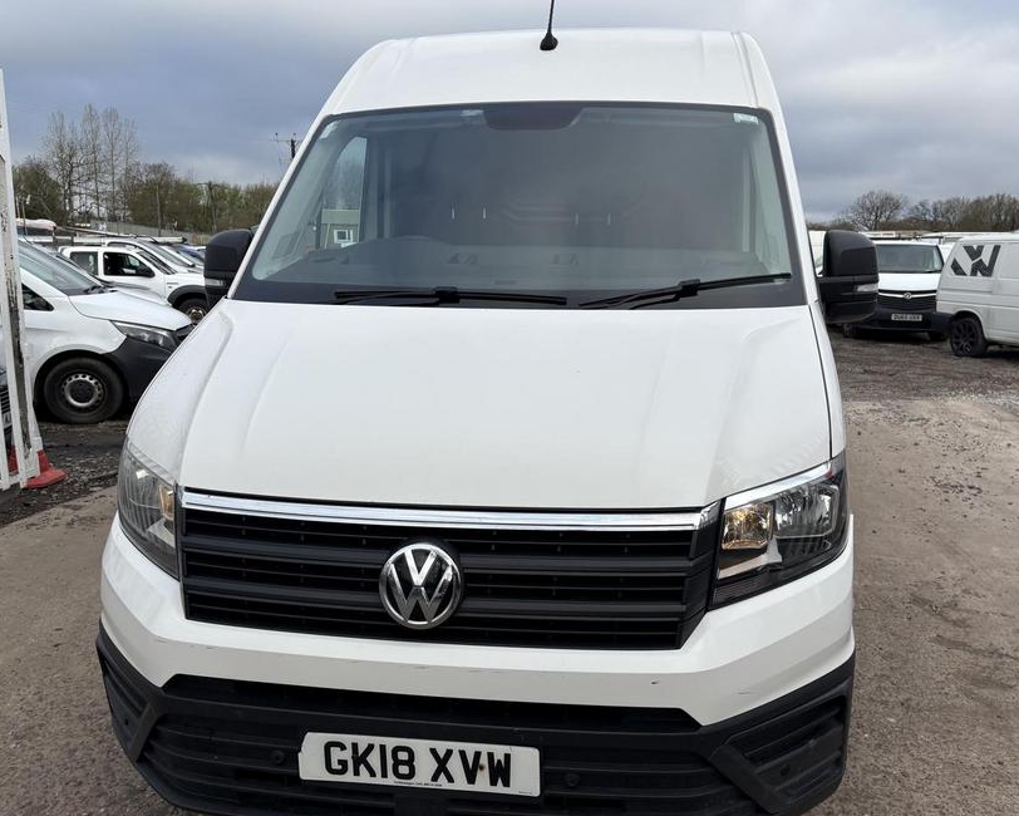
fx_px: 845
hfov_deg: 62.1
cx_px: 560
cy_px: 404
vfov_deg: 51.5
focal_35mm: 28
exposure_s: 1/2538
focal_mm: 5.96
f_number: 1.6
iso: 50
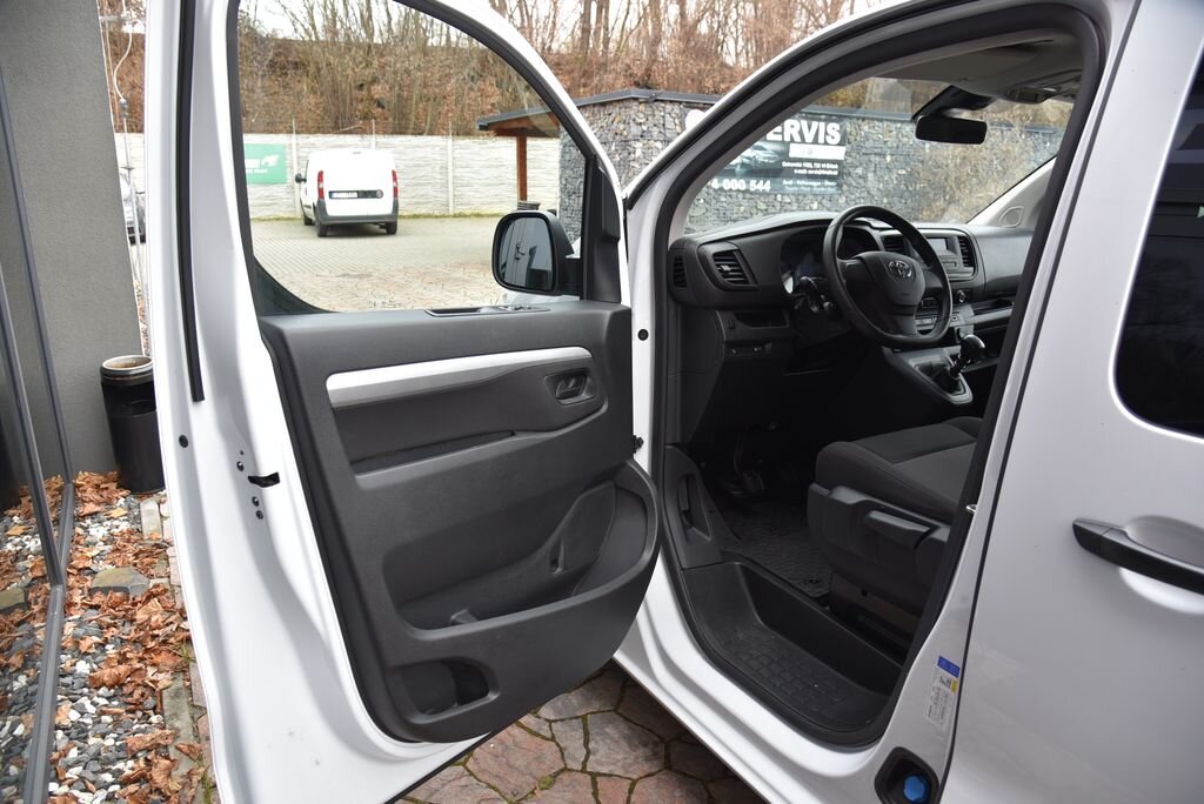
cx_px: 602
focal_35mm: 24
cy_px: 402
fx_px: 803
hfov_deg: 73.7
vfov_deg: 53.2
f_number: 5
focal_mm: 24
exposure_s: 1/100
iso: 500
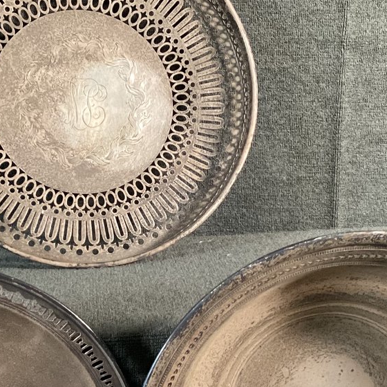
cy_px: 300
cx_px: 161
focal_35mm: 74
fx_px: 936
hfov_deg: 23.3
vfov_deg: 23.1
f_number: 2.4
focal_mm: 3.3
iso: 400
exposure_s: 1/60
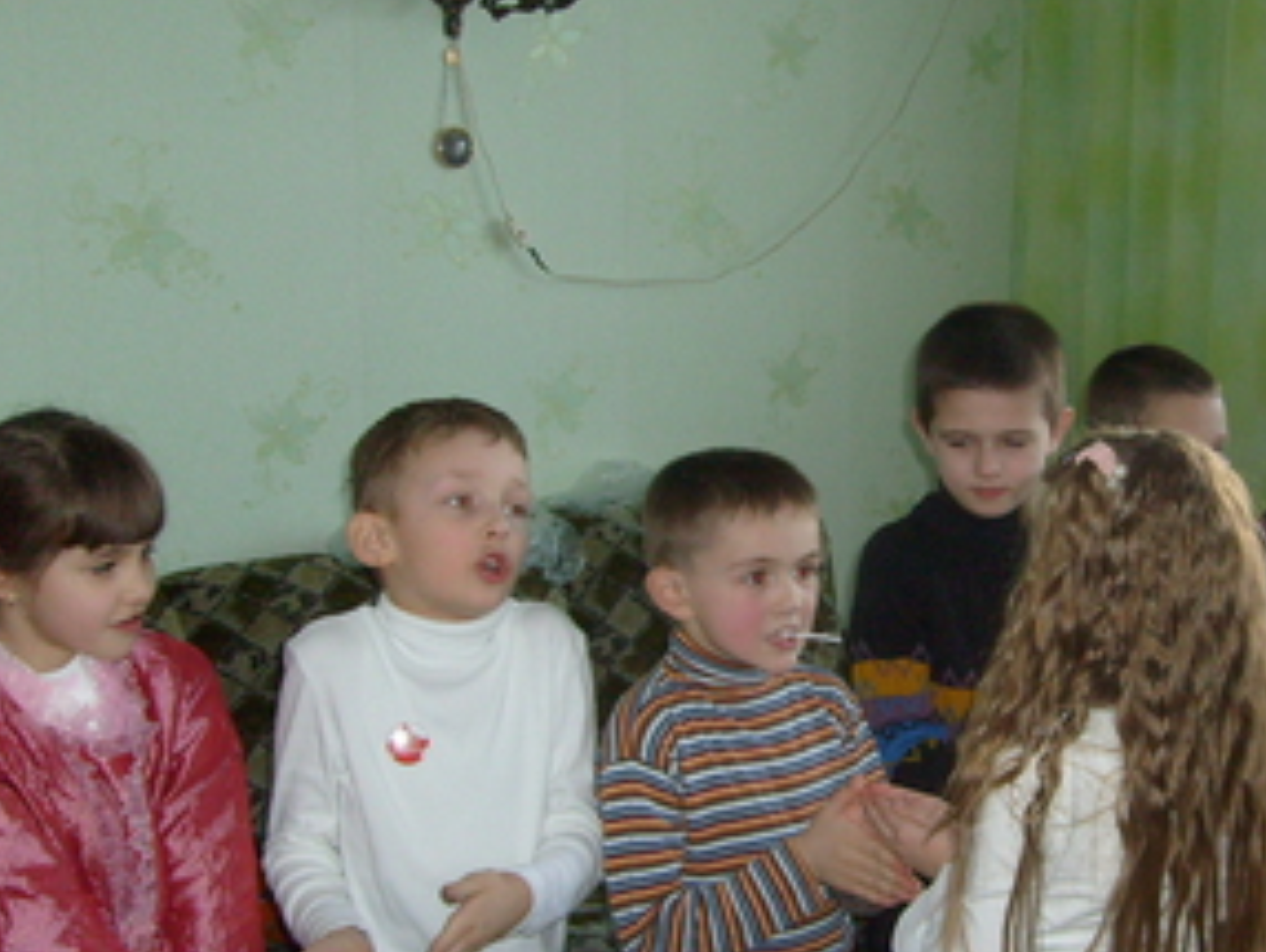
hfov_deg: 34.4
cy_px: 483
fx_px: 2013
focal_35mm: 55
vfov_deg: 26.6
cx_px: 890
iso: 100
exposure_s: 1/45
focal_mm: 5.8
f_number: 2.8
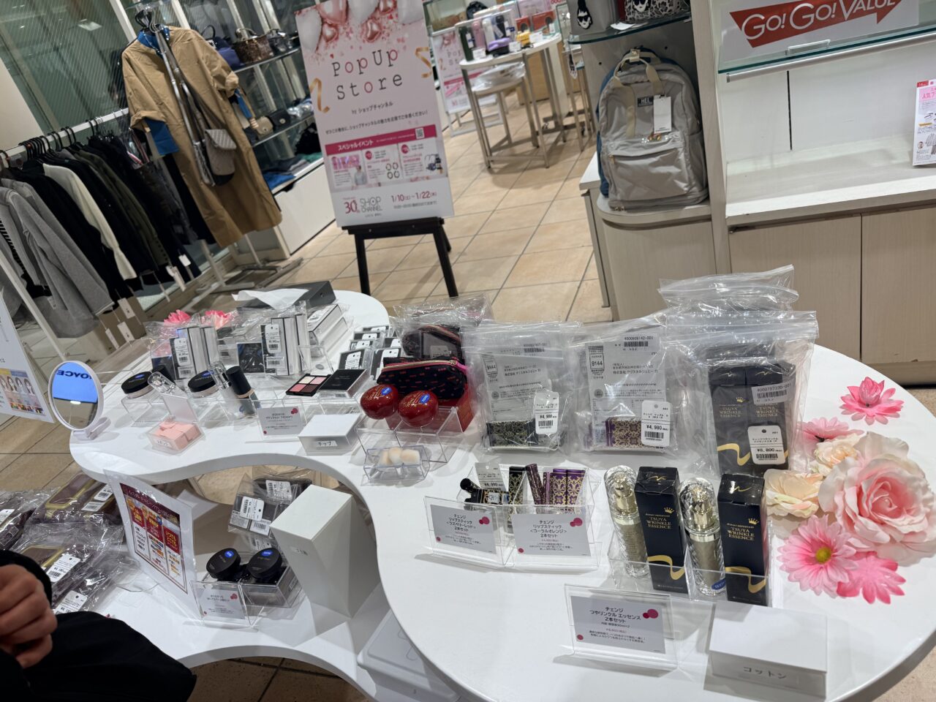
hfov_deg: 71.6
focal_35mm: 24
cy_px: 351
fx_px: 649
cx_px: 468
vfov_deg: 56.8
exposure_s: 1/207
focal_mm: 6.76
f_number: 1.78
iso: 64
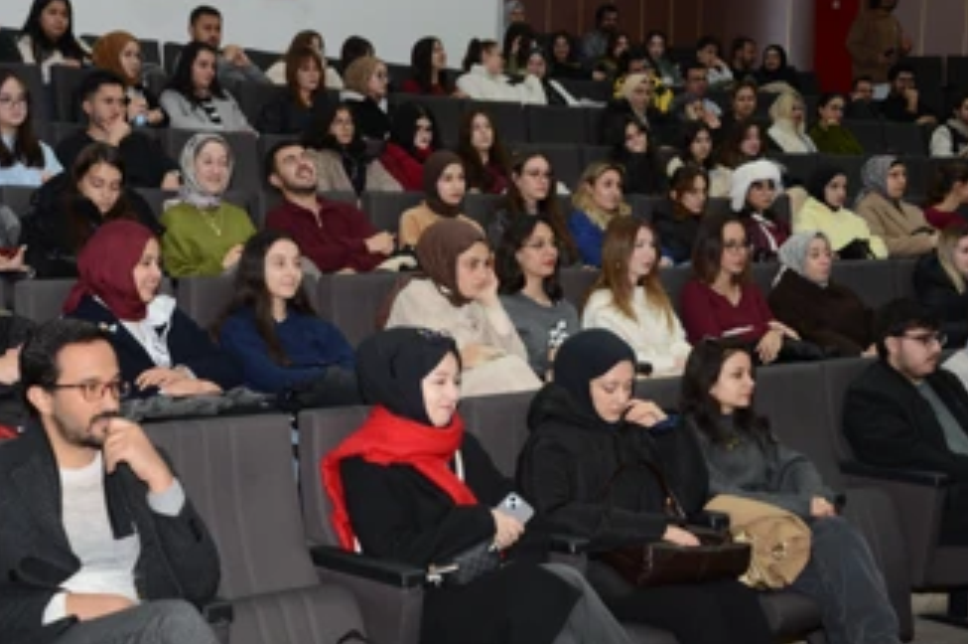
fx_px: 1746
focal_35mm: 65
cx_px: 447
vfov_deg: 20.9
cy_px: 374
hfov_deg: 31.0
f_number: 8
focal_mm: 48
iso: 1600
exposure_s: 1/60
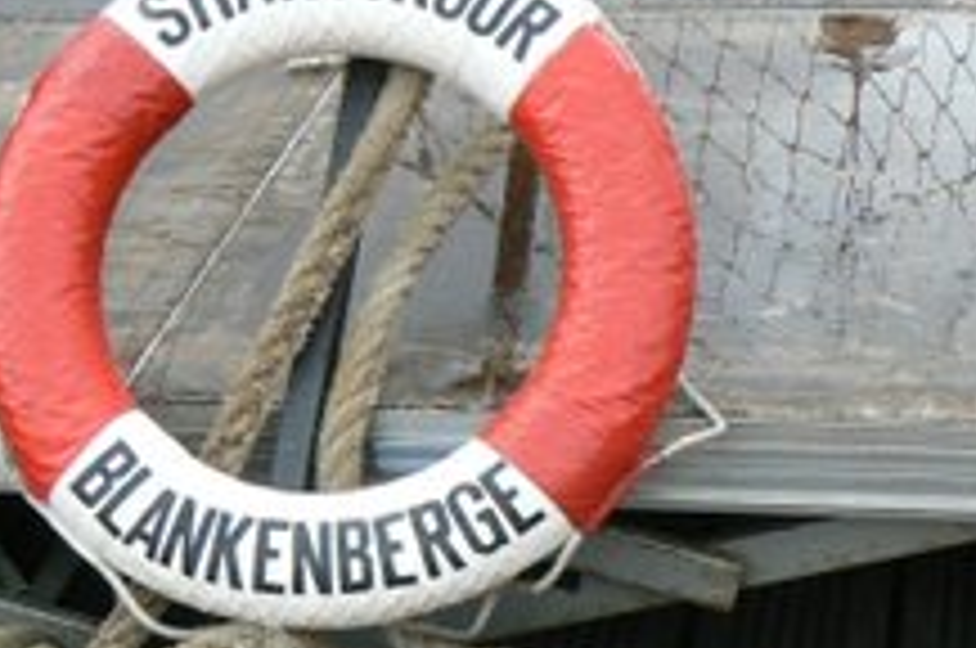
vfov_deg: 16.2
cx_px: 423
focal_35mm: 83
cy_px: 594
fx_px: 2247
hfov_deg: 24.5
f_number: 6.3
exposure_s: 1/400
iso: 200
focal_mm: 6
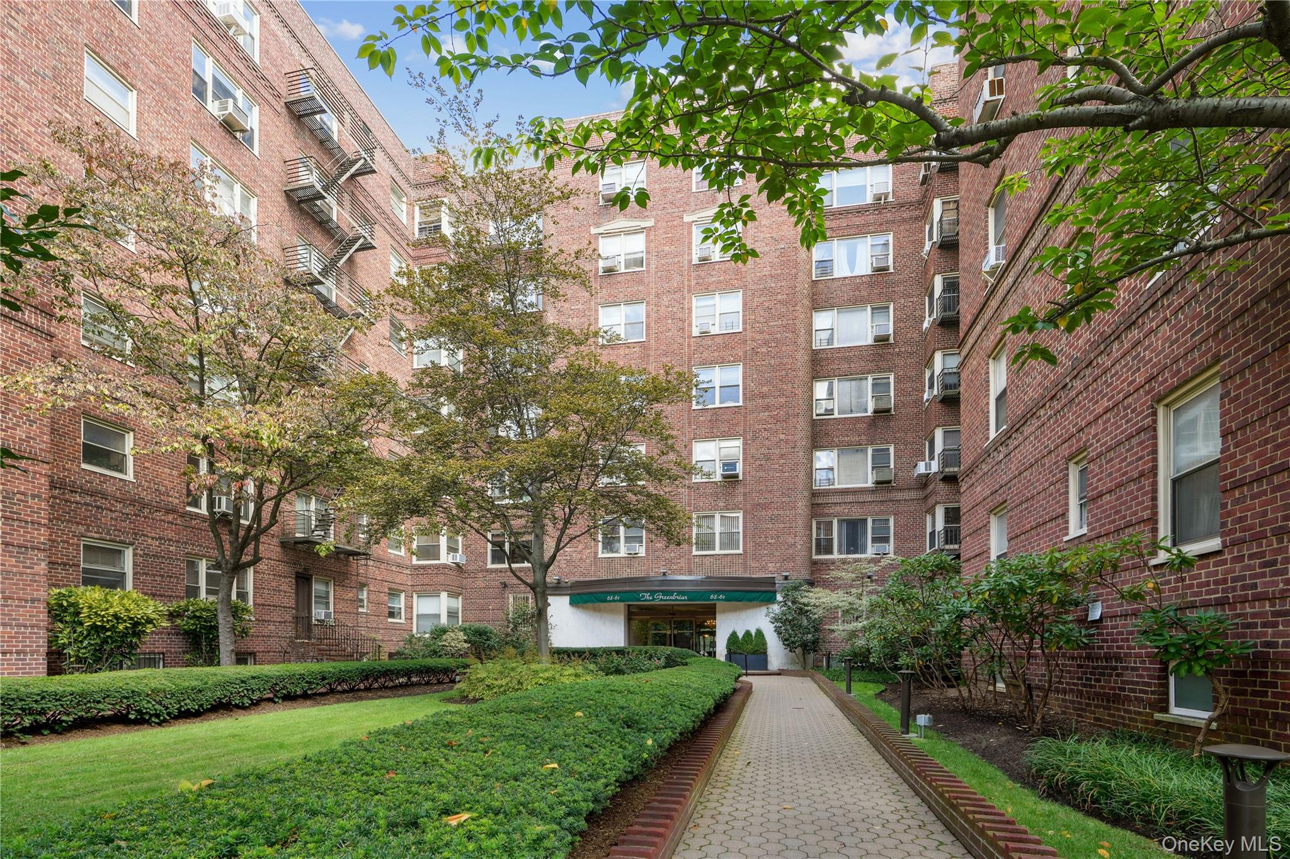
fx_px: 573
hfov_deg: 96.7
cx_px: 645
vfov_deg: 73.7
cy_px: 430
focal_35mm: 16
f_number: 11
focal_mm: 16
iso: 100
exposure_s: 1/10
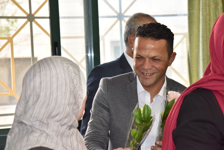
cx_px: 112
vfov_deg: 12.2
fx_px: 697
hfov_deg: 18.3
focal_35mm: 112
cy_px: 75
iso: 2500
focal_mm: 112
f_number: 8
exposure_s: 1/250
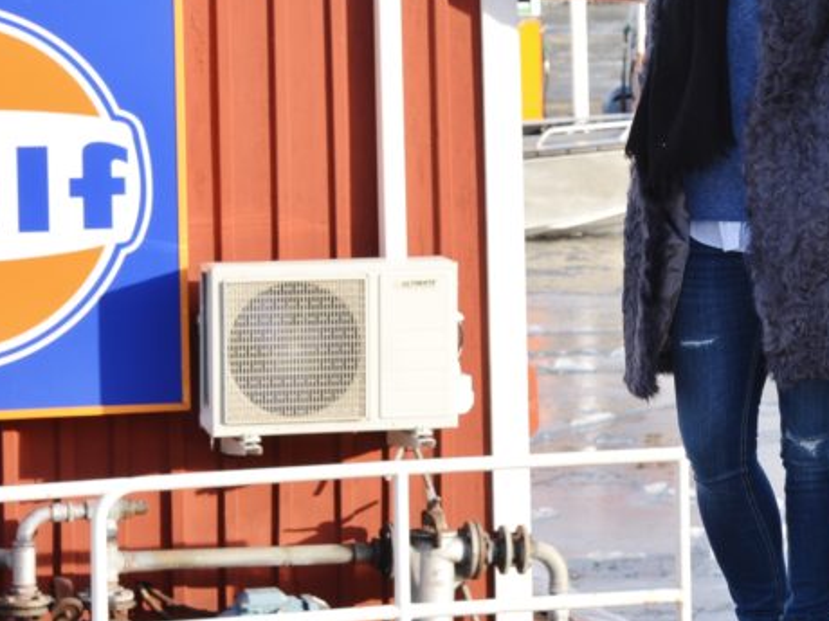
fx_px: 4359
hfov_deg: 10.8
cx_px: 683
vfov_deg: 8.2
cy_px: 247
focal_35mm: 182
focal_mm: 85
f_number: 8
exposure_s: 1/160
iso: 320
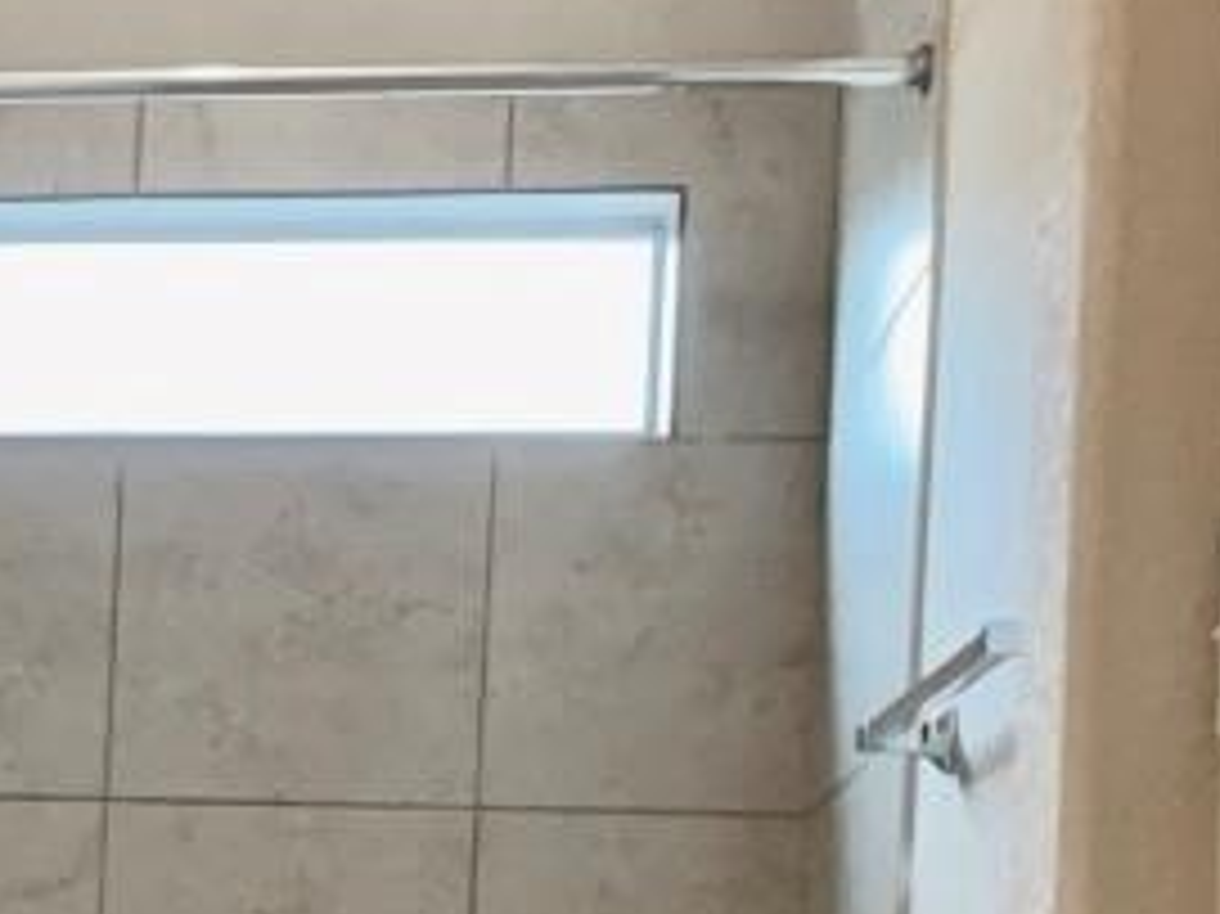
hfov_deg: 18.1
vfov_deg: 14.1
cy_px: 1094
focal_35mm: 102
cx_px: -338
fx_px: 3593
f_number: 1.8
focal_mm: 3
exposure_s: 1/100
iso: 125
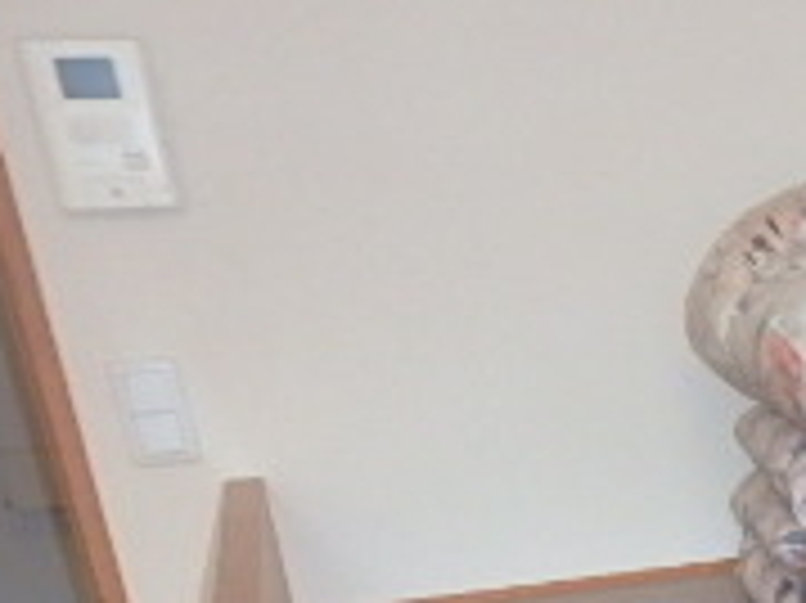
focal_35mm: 75
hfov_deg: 20.6
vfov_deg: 17.7
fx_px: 1745
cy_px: 891
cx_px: 1328
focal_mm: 3.7
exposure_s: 1/30
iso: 400
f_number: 3.5
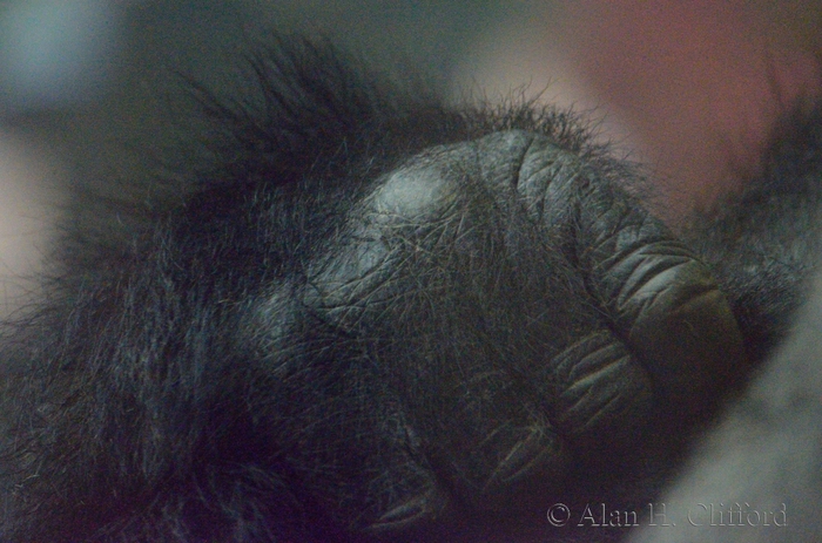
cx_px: 411
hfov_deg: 4.1
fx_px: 11616
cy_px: 272
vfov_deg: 2.7
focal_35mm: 510
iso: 3200
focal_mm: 340
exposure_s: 1/250
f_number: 5.3
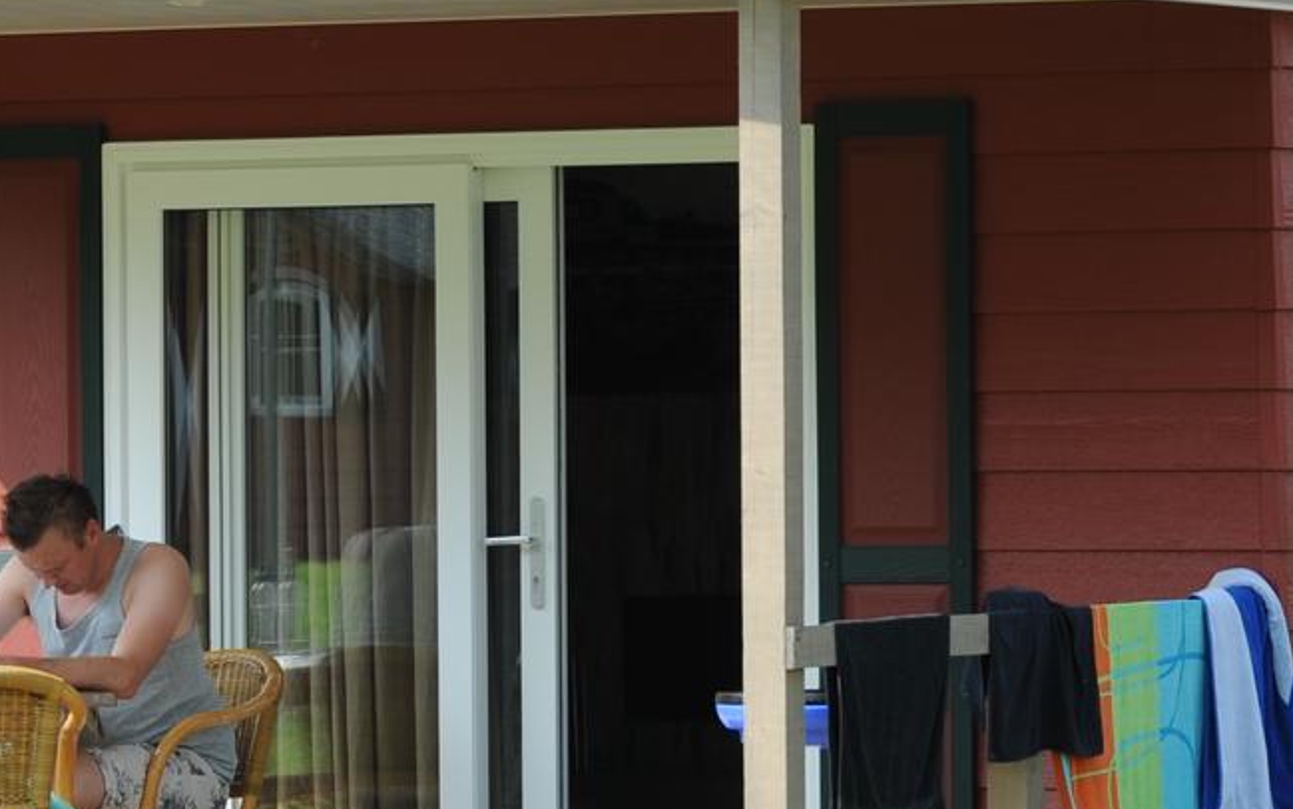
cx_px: 468
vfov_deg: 5.1
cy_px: 443
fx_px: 9059
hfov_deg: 8.2
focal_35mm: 257
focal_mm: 80
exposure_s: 1/250
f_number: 8
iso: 200
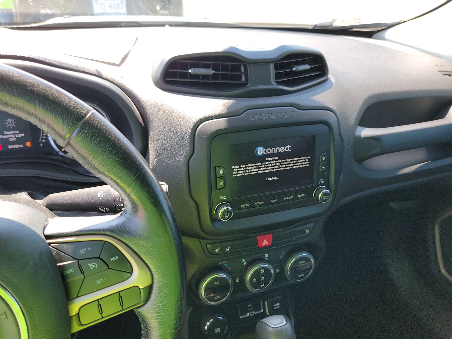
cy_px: 160
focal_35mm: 26
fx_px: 340
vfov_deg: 53.0
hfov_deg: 67.3
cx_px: 219
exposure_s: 1/119
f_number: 1.8
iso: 76
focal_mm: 6.7
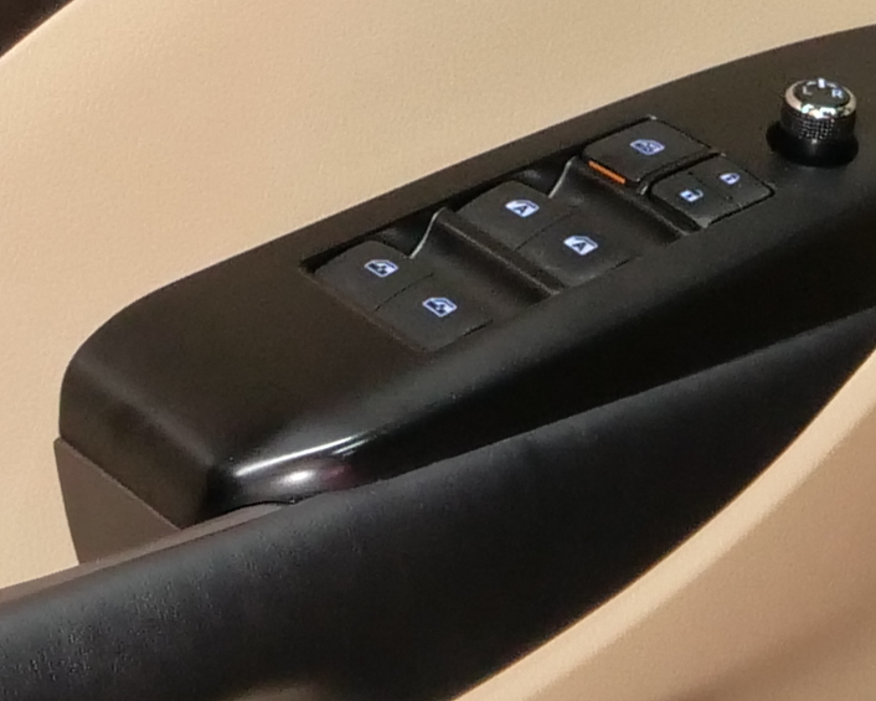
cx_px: 910
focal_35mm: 172
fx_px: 4460
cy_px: 220
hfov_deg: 11.1
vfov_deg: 9.0
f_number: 3.5
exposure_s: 1/30
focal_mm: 12
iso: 800
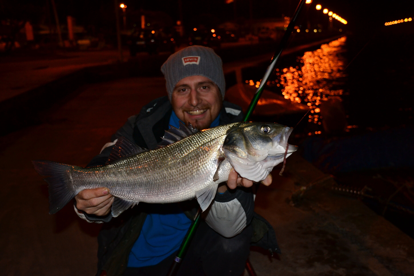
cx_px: 207
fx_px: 448
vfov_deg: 34.2
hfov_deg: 49.6
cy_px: 138
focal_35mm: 39
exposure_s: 1/60
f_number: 5
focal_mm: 26
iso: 800
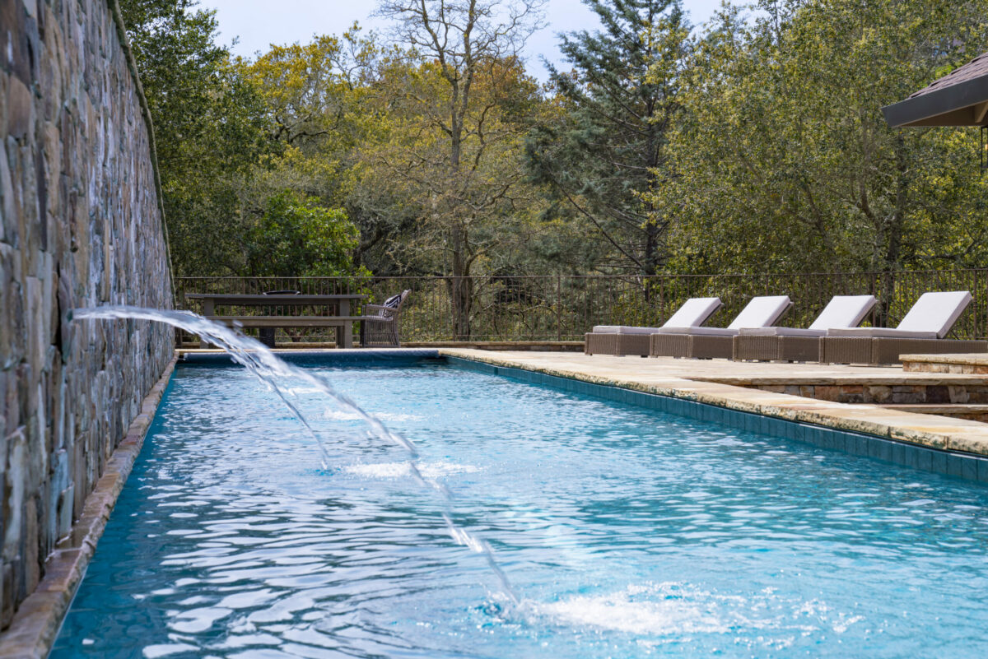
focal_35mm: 70
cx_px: 494
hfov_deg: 28.8
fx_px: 1922
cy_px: 330
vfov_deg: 19.5
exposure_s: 1/125
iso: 100
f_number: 11
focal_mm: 70
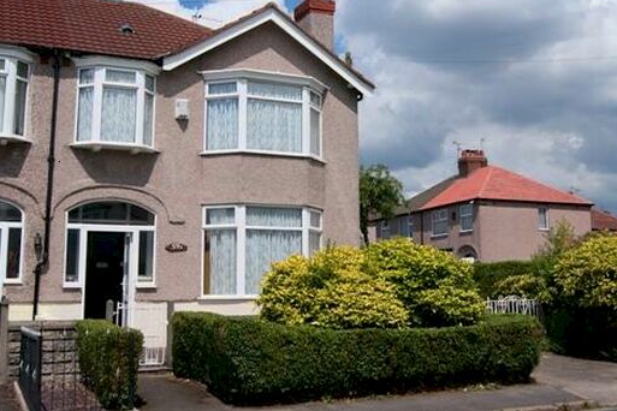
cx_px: 356
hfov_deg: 43.5
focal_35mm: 45
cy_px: 132
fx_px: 771
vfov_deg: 29.6
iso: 100
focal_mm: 22
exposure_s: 1/800
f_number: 5.6
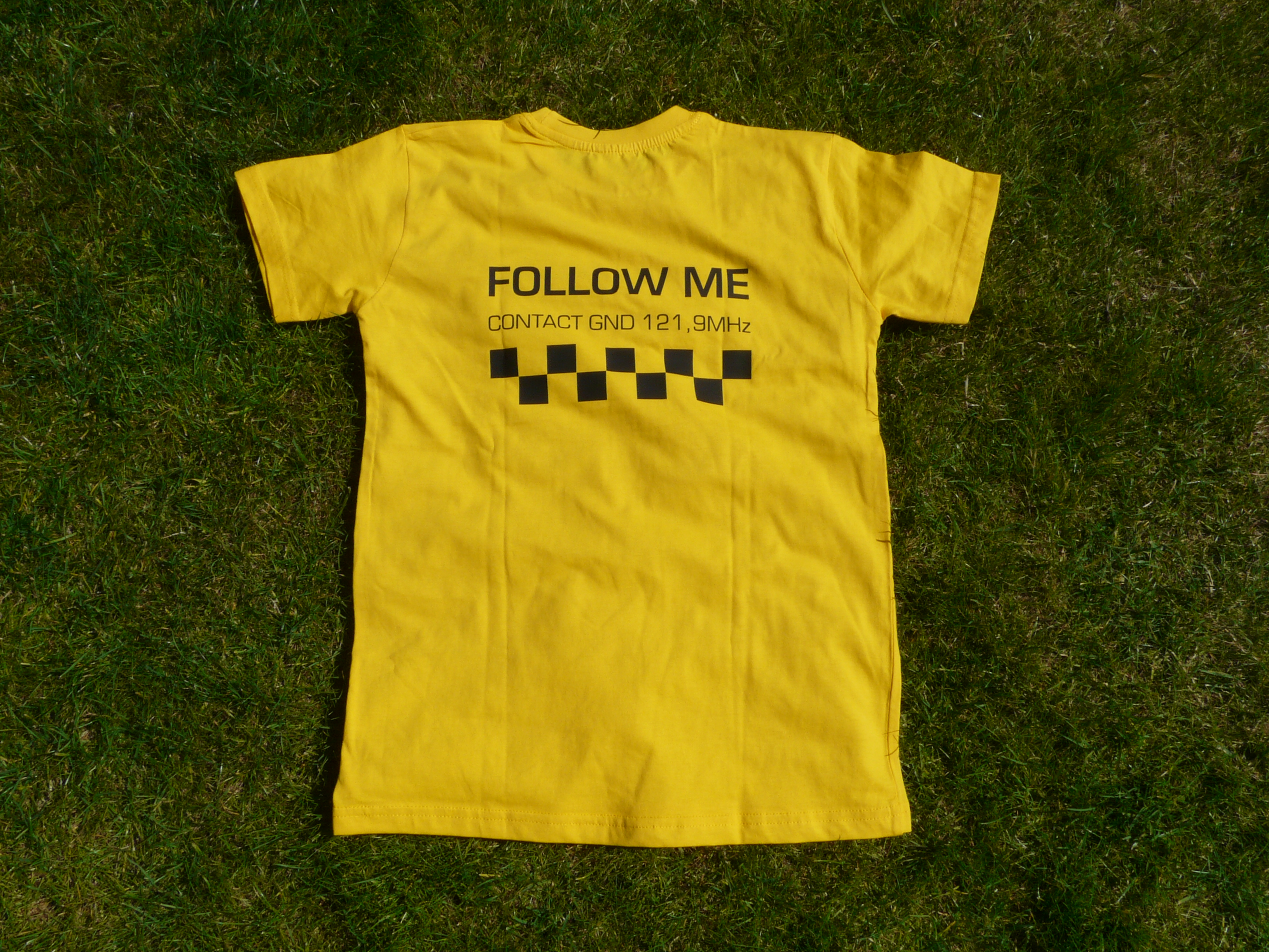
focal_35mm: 28
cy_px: 476
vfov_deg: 49.7
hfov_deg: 63.4
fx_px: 1026
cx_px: 634
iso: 100
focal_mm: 4.6
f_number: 8
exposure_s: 1/640
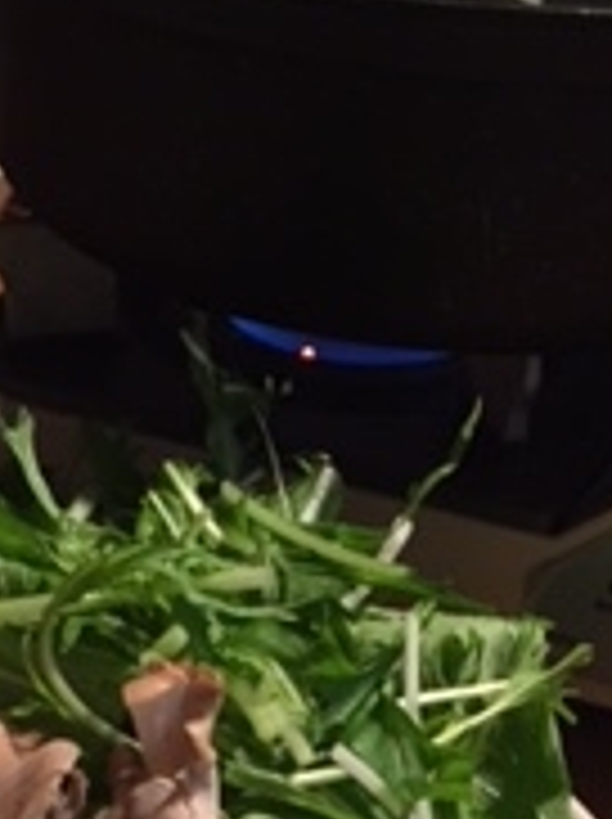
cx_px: 284
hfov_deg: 14.5
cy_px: 1089
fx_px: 2410
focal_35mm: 102
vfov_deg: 17.9
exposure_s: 1/30
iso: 100
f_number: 2.2
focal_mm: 4.15
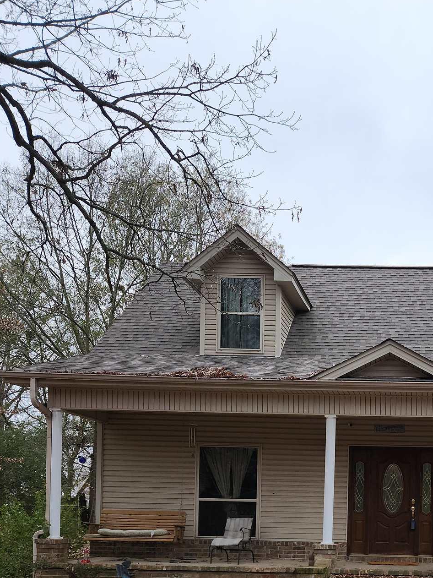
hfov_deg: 32.6
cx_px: 390
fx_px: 701
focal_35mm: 42
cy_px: 516
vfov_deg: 41.4
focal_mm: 5.4
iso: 20
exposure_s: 1/554
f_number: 1.8
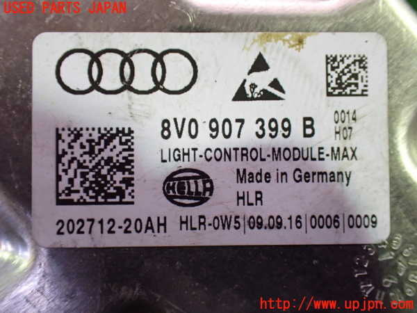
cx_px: 208
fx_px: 458
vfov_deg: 37.7
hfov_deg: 49.0
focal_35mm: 38
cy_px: 156
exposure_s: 1/60
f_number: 2.7
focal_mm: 6.83
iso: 800
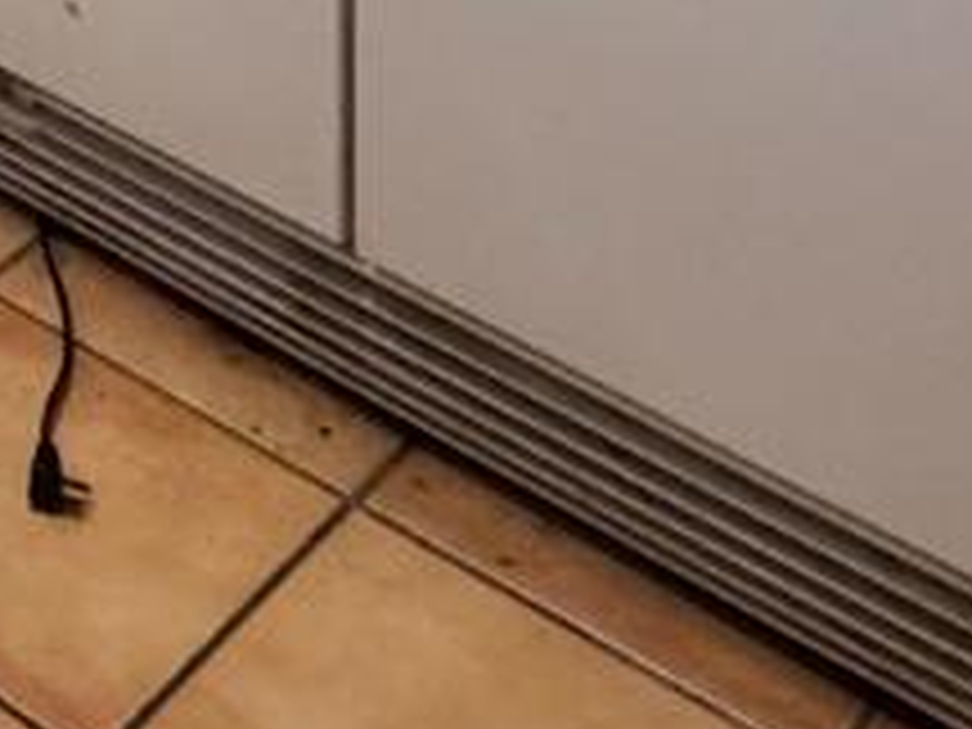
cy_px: -1505
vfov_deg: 10.4
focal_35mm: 97
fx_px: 2724
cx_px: -486
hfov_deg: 18.0
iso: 320
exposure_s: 1/120
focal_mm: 2.22
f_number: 2.2
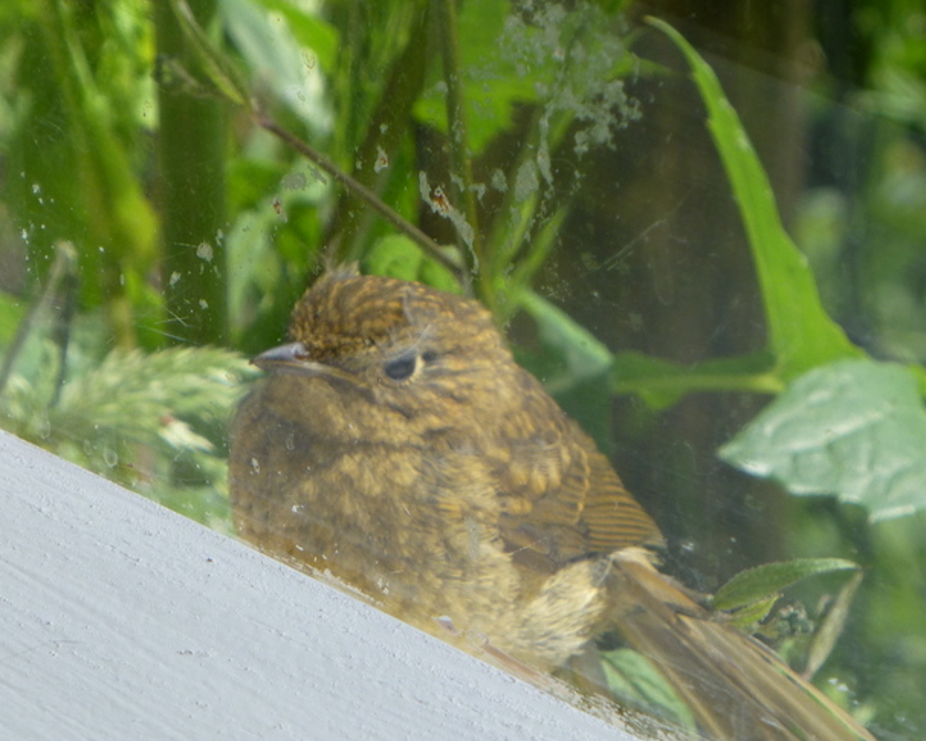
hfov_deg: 4.7
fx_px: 11238
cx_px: 477
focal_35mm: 410
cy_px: 368
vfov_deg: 3.8
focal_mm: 51.5
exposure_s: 1/160
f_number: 5.9
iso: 100
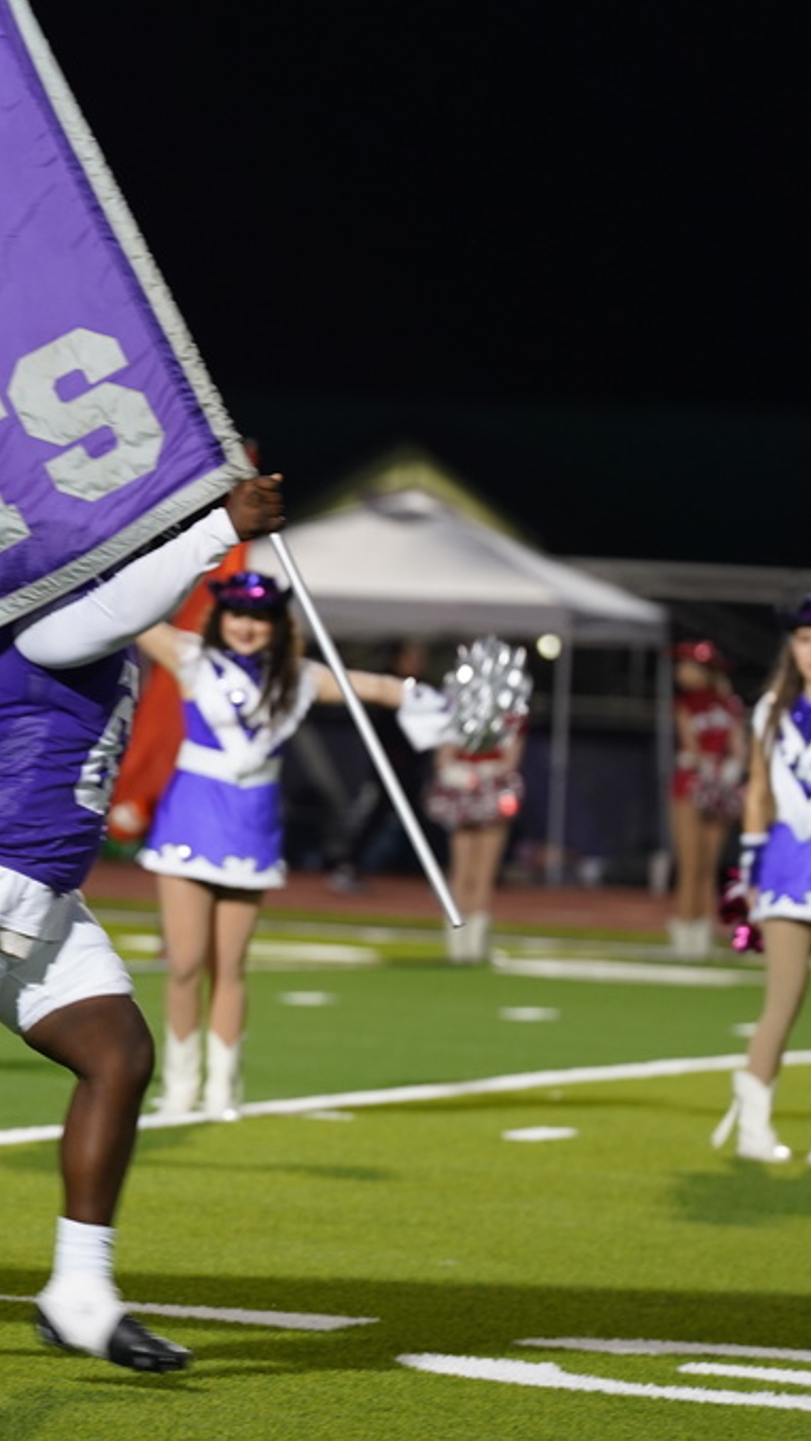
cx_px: -106
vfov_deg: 6.8
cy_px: 718
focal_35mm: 316
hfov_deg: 3.8
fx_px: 12079
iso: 1250
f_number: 4
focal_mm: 200
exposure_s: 1/250
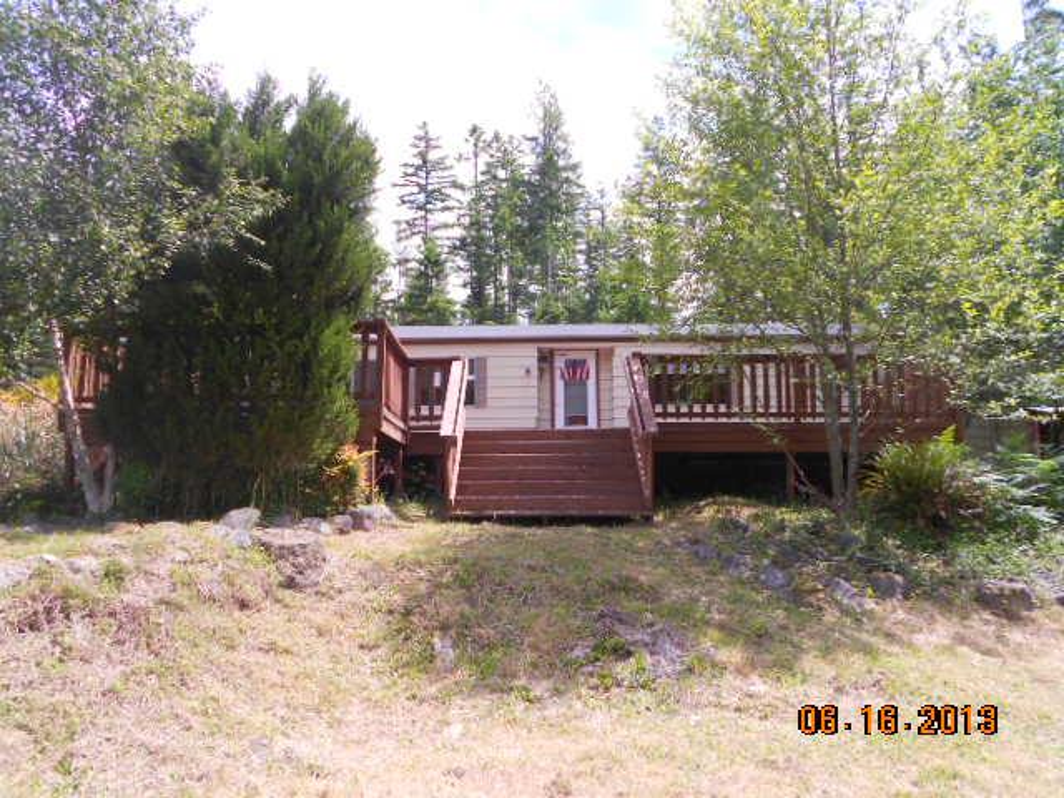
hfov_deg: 61.7
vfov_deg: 48.2
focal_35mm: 29
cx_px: 532
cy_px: 399
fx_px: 891
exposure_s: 1/320
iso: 80
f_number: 3.4
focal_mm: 5.1
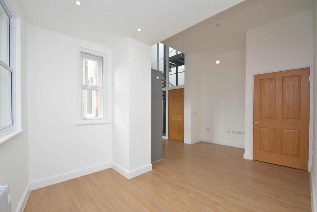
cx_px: 158
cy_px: 106
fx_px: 132
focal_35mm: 15
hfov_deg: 100.4
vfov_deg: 77.4
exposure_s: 1/100
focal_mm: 10
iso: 200
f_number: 5
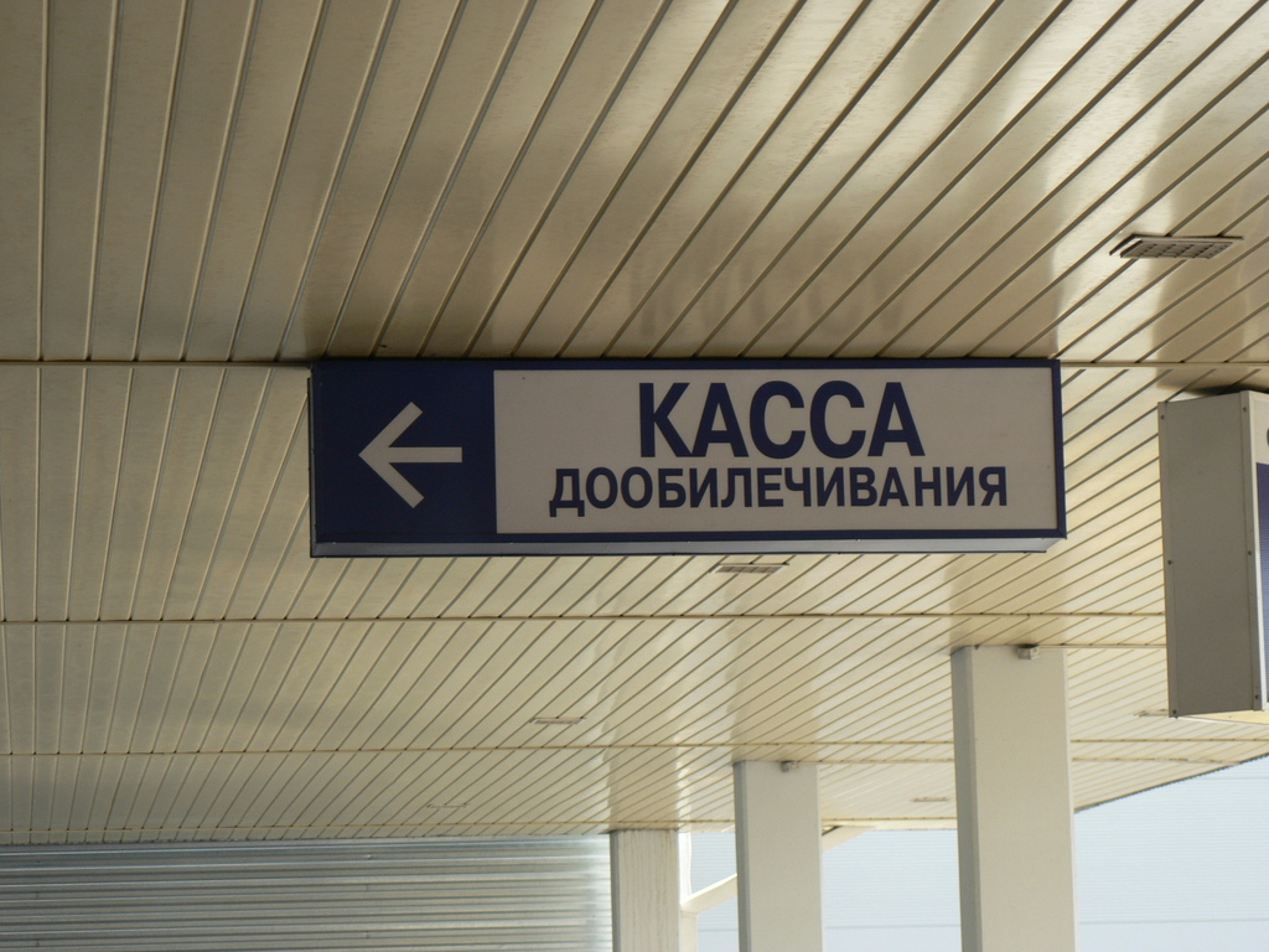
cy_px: 476
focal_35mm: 130
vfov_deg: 11.4
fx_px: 4766
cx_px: 634
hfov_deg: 15.2
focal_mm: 21.6
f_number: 3.6
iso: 80
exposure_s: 1/100
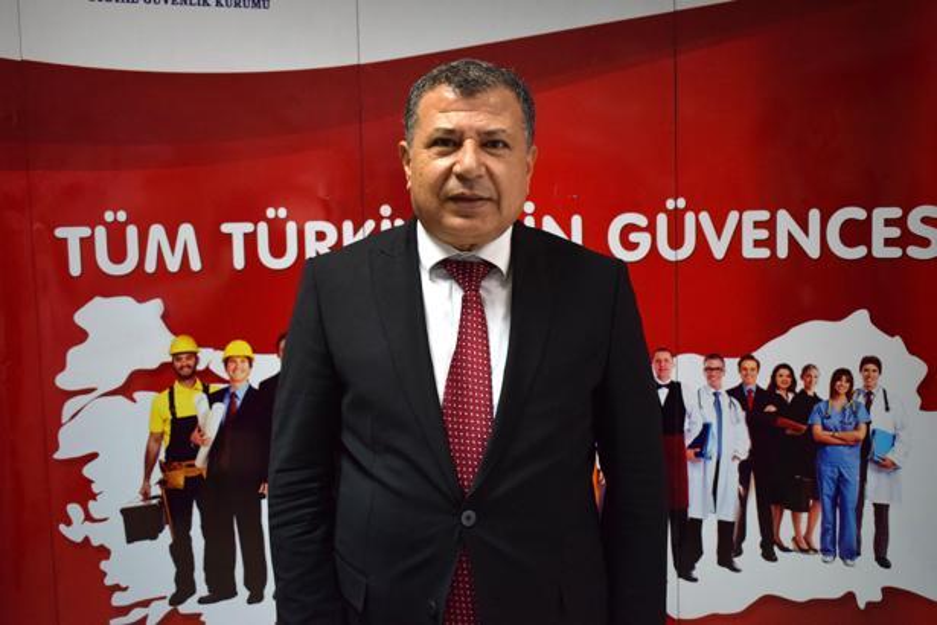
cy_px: 312
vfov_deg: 35.5
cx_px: 468
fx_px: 976
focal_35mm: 38
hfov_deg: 51.3
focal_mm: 25
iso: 1600
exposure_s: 1/200
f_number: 4
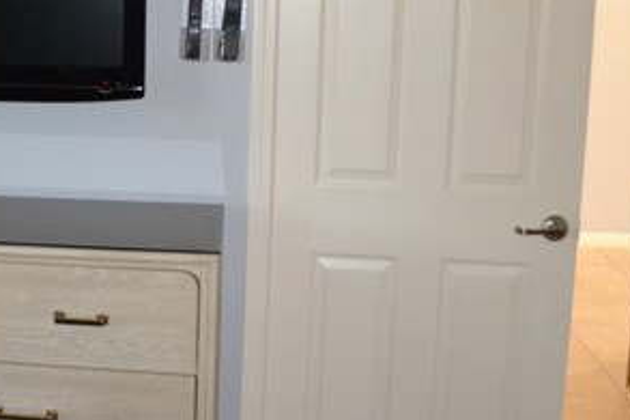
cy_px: 94
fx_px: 1032
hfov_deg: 32.0
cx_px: 41
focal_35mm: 59
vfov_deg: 22.7
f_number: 3.5
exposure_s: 1/60
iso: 3200
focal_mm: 18
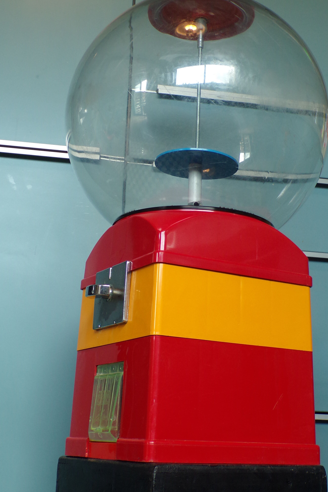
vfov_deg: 38.1
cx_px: 174
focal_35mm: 52
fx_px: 711
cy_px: 214
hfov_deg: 26.0
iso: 121
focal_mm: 7.6
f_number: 3.4
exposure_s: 1/34
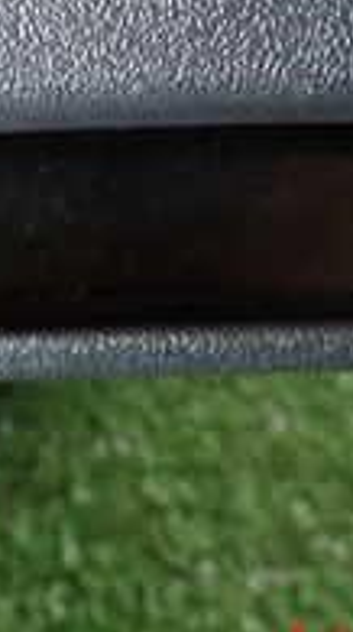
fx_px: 1404
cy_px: -32
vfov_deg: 24.0
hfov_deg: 14.2
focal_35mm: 84
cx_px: 52
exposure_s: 1/30
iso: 250
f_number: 2
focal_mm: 4.5
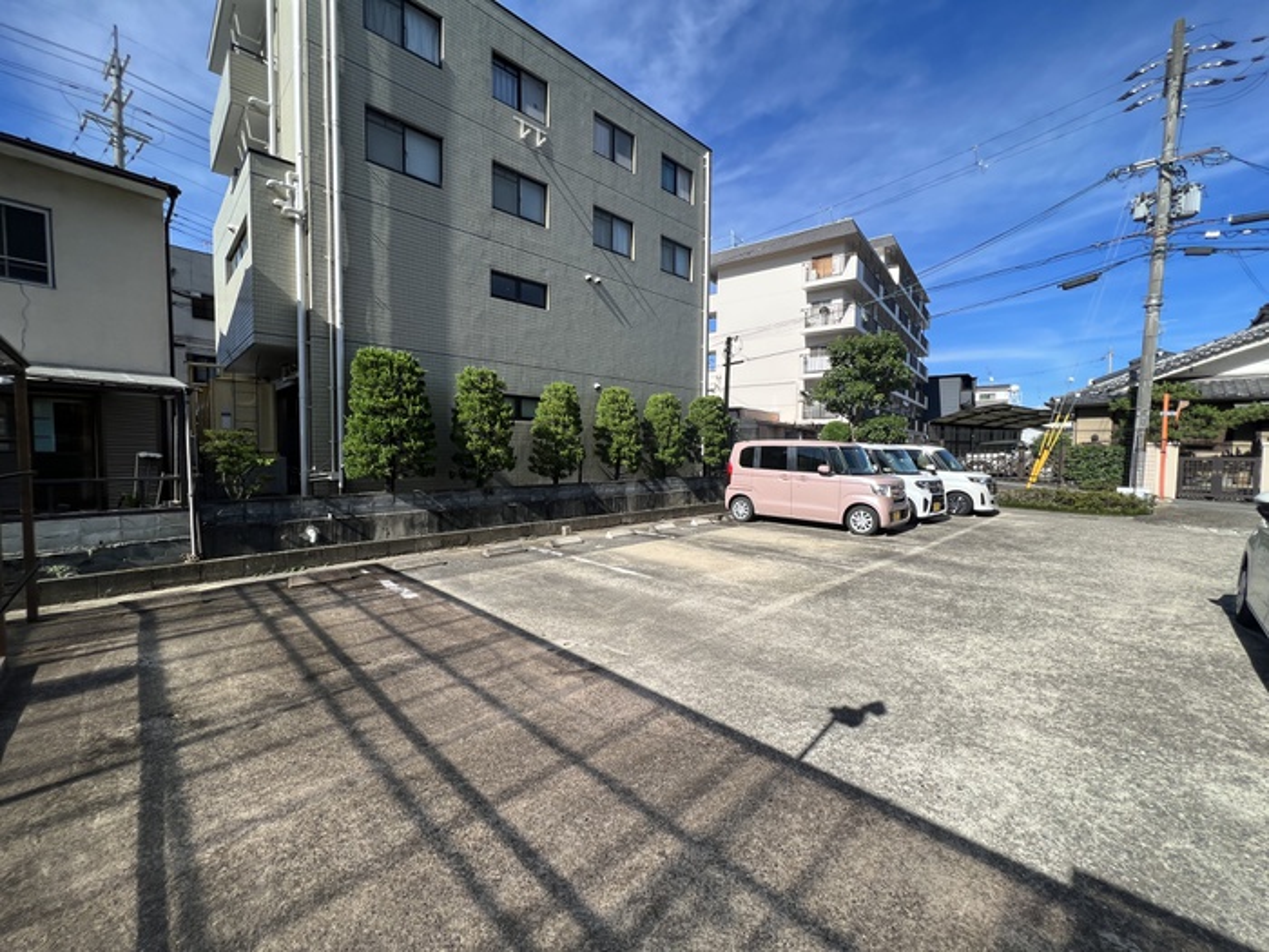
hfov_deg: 106.2
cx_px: 634
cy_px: 476
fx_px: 477
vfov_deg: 89.9
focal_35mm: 13
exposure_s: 1/1357
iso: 32
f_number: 1.8
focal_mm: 1.57
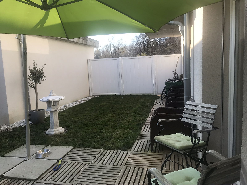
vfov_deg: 49.7
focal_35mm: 28
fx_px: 200
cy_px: 92
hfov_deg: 63.4
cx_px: 124
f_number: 1.8
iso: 20
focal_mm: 3.99
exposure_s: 1/512
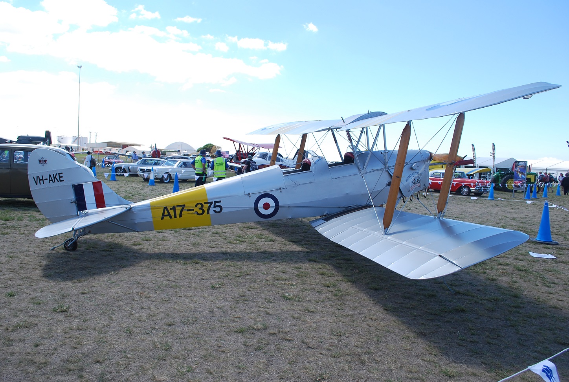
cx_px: 284
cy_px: 191
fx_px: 428
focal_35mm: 27
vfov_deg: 48.1
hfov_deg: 67.3
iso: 100
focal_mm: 18
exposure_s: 1/200
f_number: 7.1
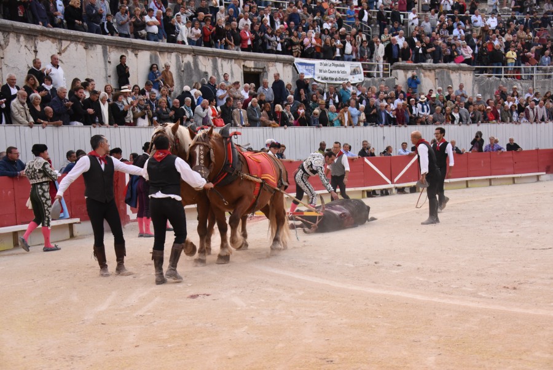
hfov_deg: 34.5
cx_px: 276
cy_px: 185
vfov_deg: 23.4
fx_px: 891
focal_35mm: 58
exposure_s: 1/640
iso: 2200
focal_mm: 58
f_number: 4.5
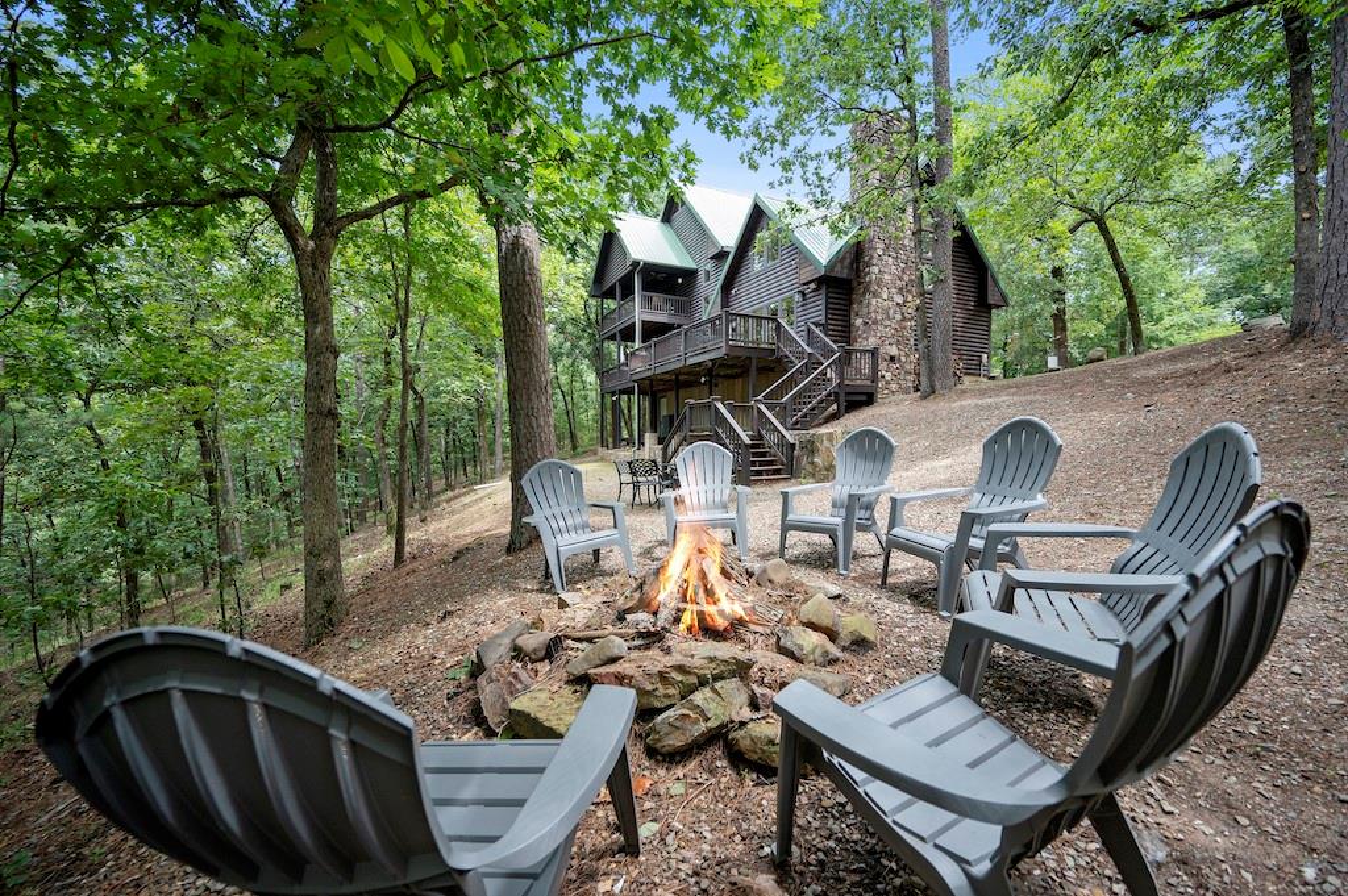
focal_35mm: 14
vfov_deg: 81.1
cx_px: 674
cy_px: 448
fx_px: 524
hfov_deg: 104.3
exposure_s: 1/640
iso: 500
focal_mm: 14
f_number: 4
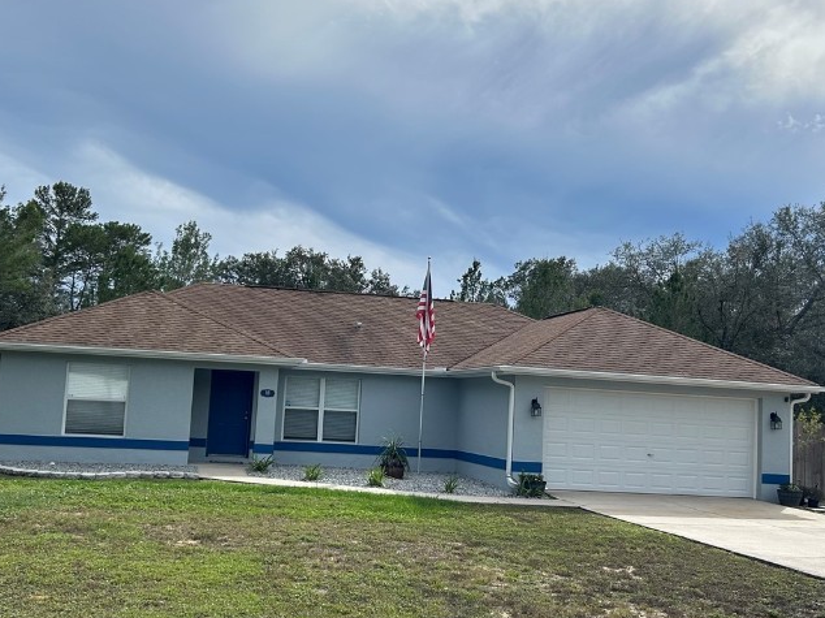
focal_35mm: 42
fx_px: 1001
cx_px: 375
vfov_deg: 34.3
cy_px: 317
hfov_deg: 44.8
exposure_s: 1/5882
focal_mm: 5.7
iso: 50
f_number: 1.5
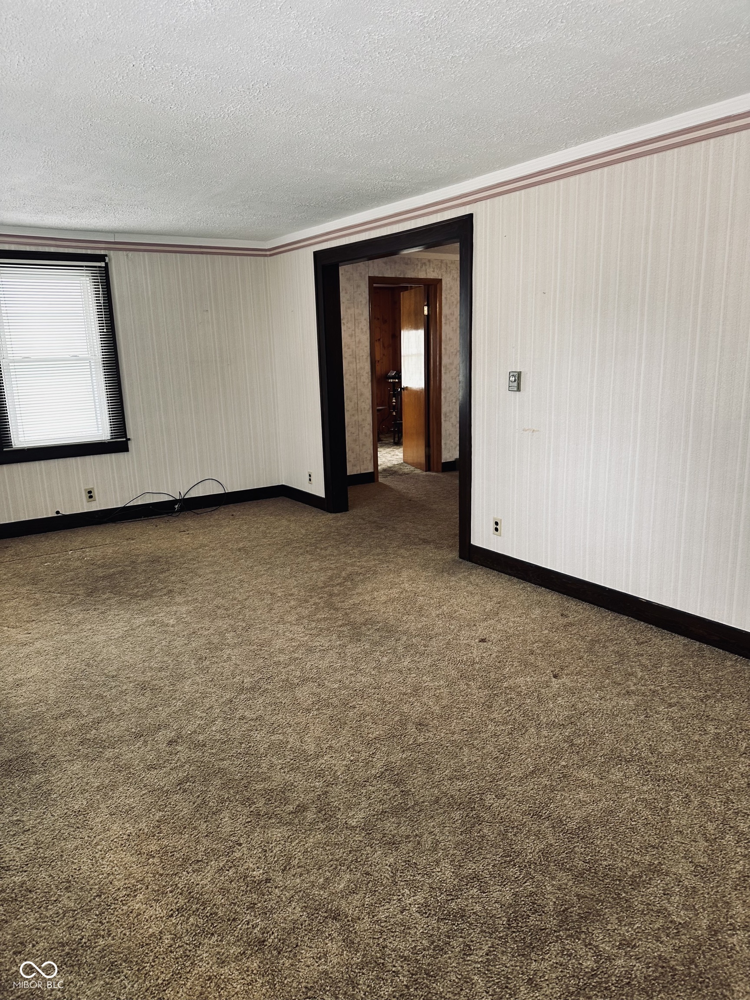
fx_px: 693
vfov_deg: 71.6
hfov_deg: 56.8
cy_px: 500
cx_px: 375
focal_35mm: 24
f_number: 1.78
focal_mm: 6.86
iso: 125
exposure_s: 1/60
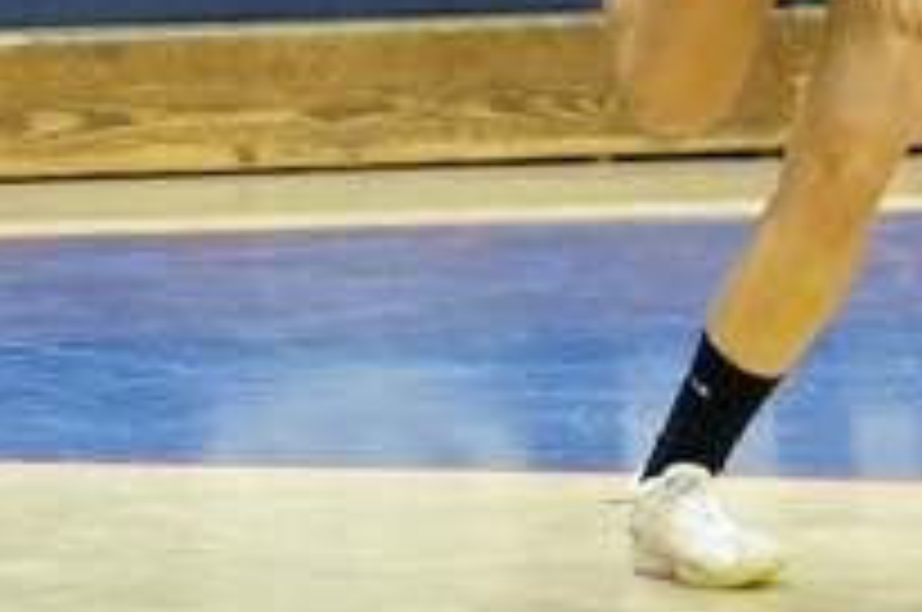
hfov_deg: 3.7
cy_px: -414
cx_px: 971
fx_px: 14243
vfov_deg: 2.5
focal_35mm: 557
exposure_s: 1/500
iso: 3200
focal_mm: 105
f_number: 4
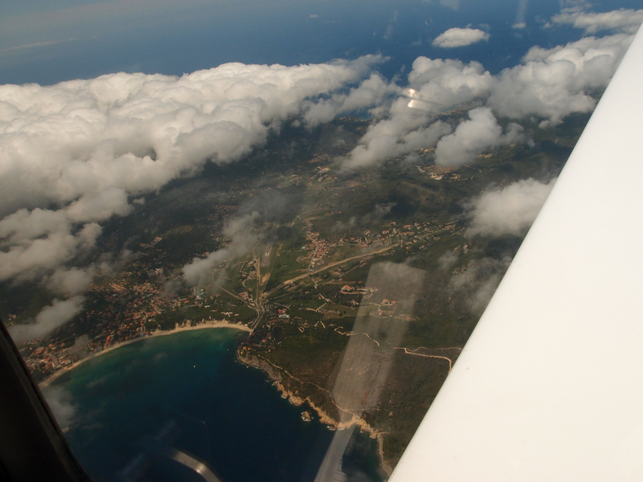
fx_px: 520
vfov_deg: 49.7
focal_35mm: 28
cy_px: 241
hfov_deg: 63.4
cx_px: 322
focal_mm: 6
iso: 100
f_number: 4.5
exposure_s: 1/1250
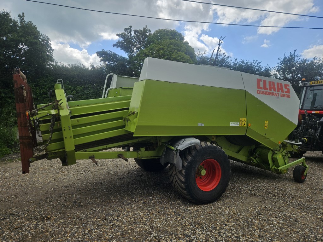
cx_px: 162
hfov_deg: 73.9
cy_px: 121
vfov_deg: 58.9
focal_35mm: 23
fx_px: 215
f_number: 1.8
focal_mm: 5.4
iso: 25
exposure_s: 1/1064
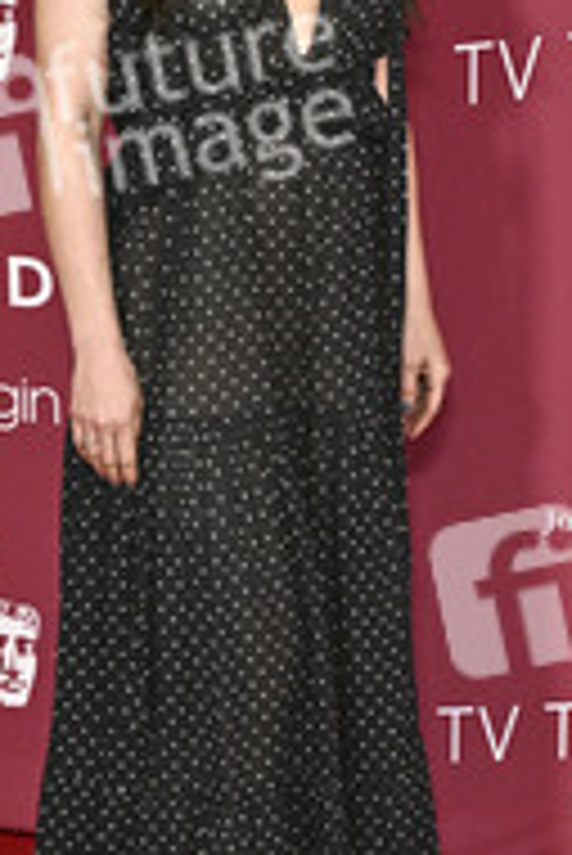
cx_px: 252
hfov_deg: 13.1
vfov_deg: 19.4
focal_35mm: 105
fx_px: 2498
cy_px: 346
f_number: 5.6
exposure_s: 1/320
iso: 3200
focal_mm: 50
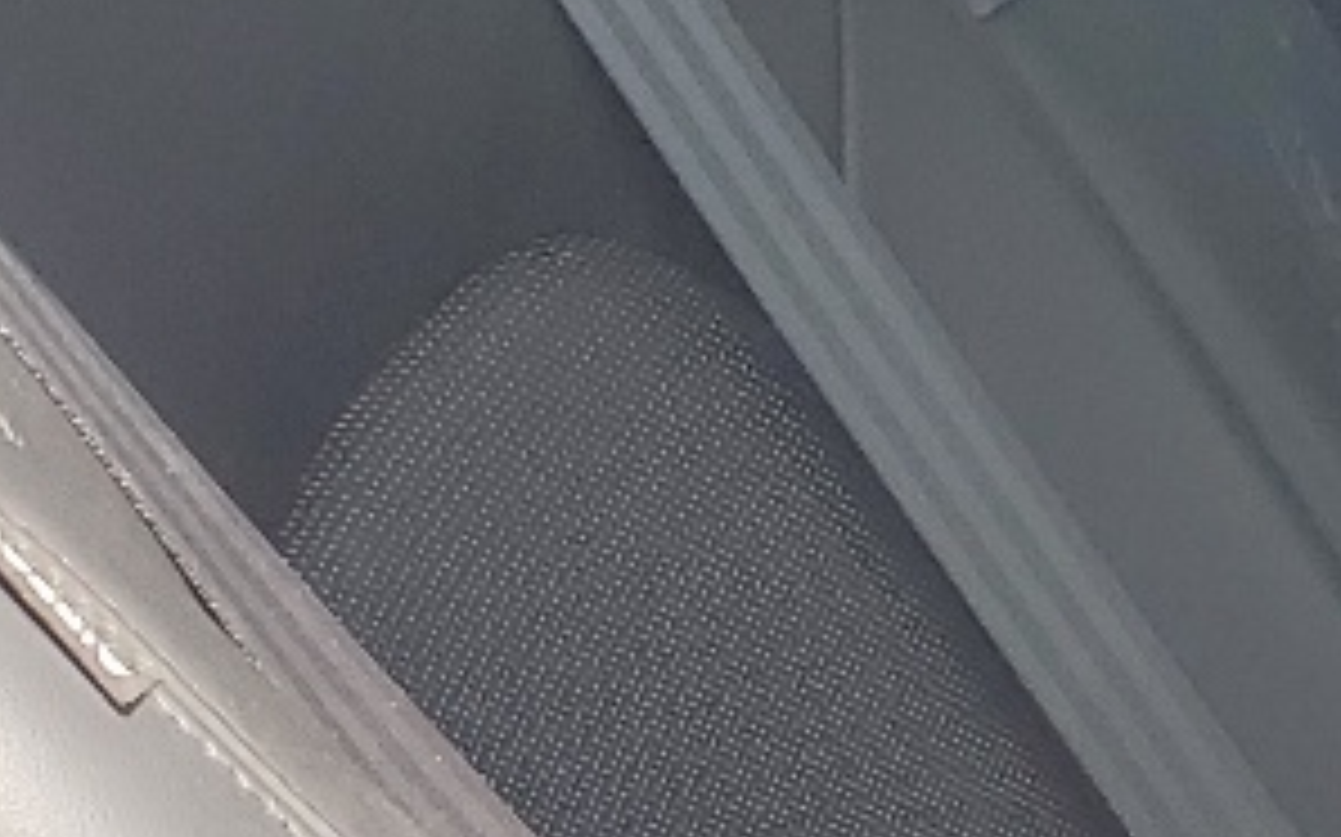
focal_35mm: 148
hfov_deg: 12.8
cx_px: 2426
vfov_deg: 8.8
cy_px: 873
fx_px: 5407
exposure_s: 1/667
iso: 50
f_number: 1.5
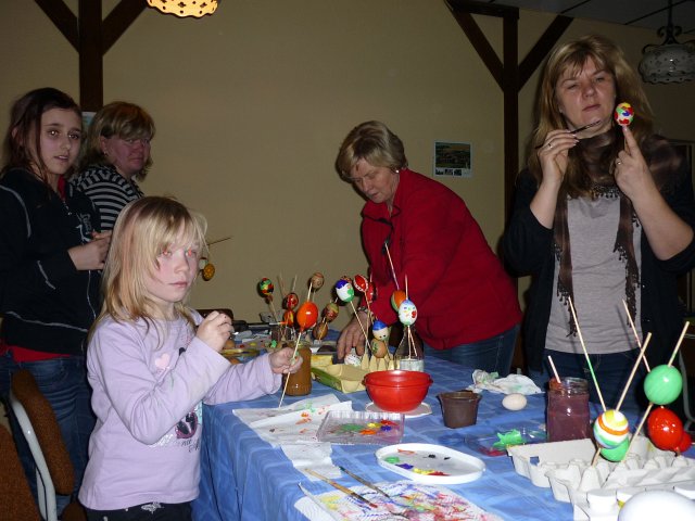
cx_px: 348
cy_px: 260
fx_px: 663
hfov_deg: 55.4
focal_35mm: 33
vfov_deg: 42.9
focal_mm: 5.5
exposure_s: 1/125
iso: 100
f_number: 2.8
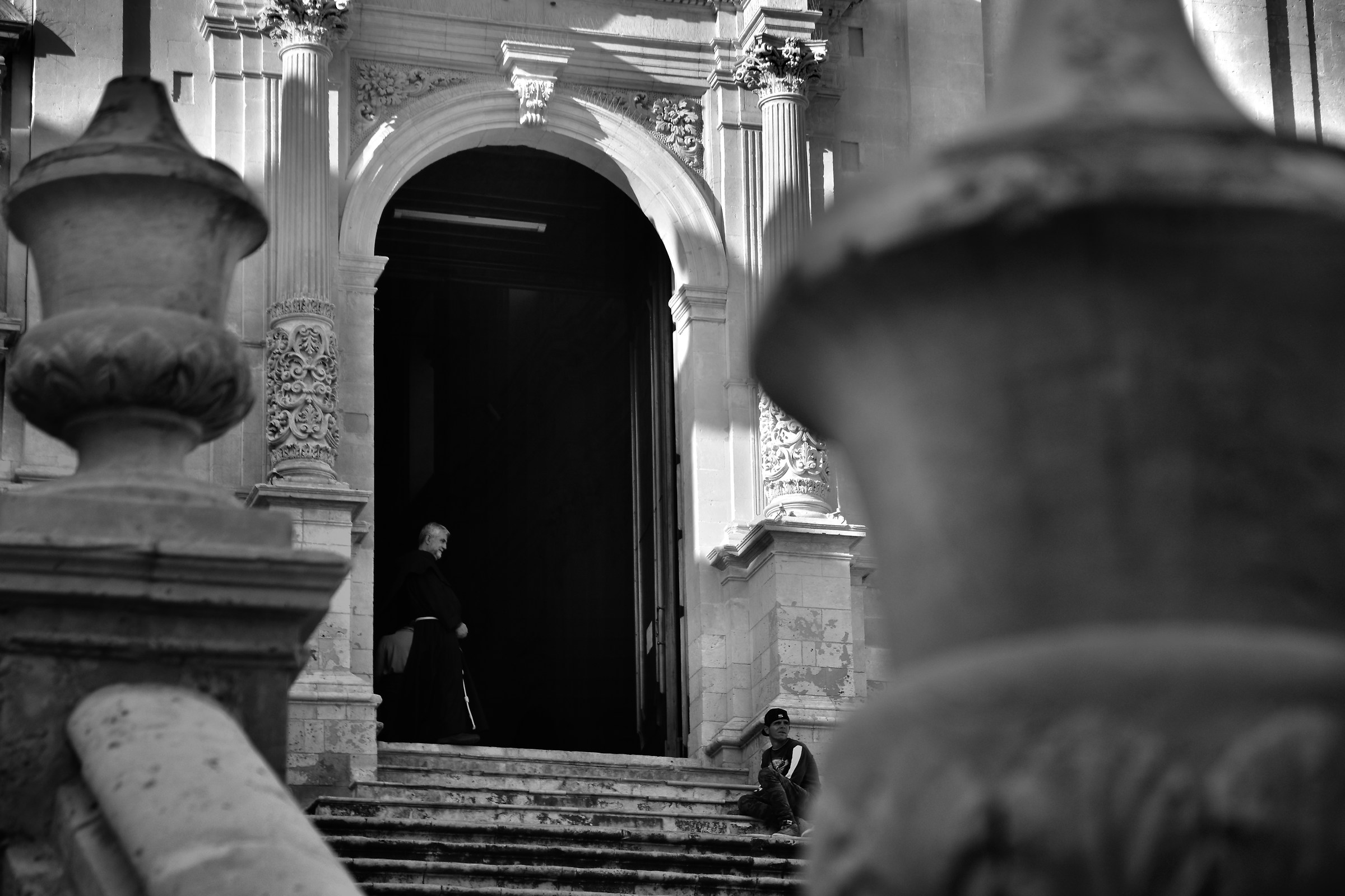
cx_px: 672
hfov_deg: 19.5
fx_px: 3923
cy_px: 448
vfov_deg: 13.0
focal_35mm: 105
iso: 250
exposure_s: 1/1000
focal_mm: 70
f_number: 4
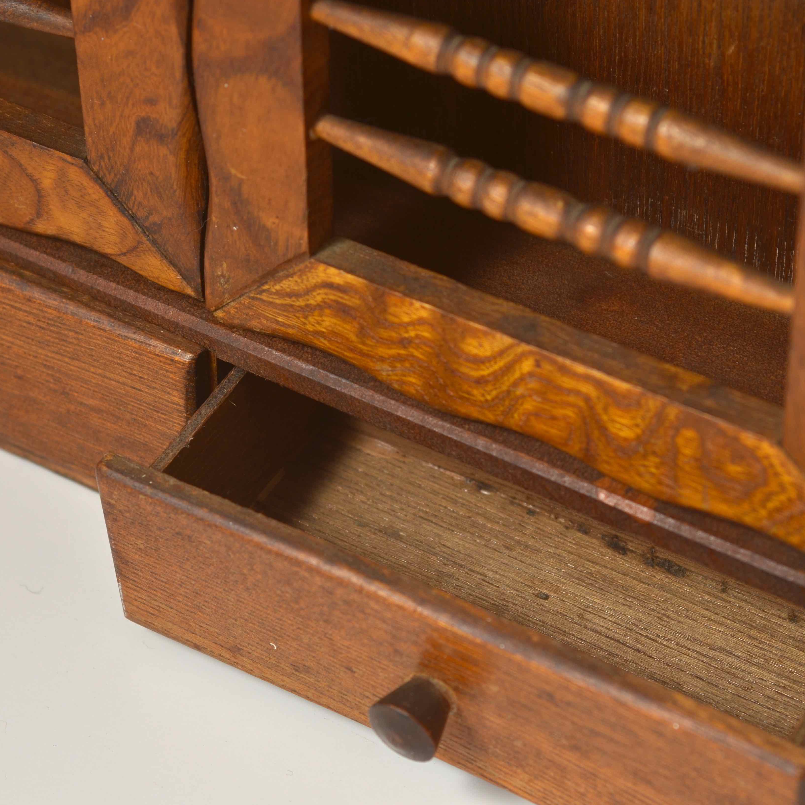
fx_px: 3552
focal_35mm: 135
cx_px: 252
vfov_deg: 12.9
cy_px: 402
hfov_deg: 12.9
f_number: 5.6
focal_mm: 70
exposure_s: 1/250
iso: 100
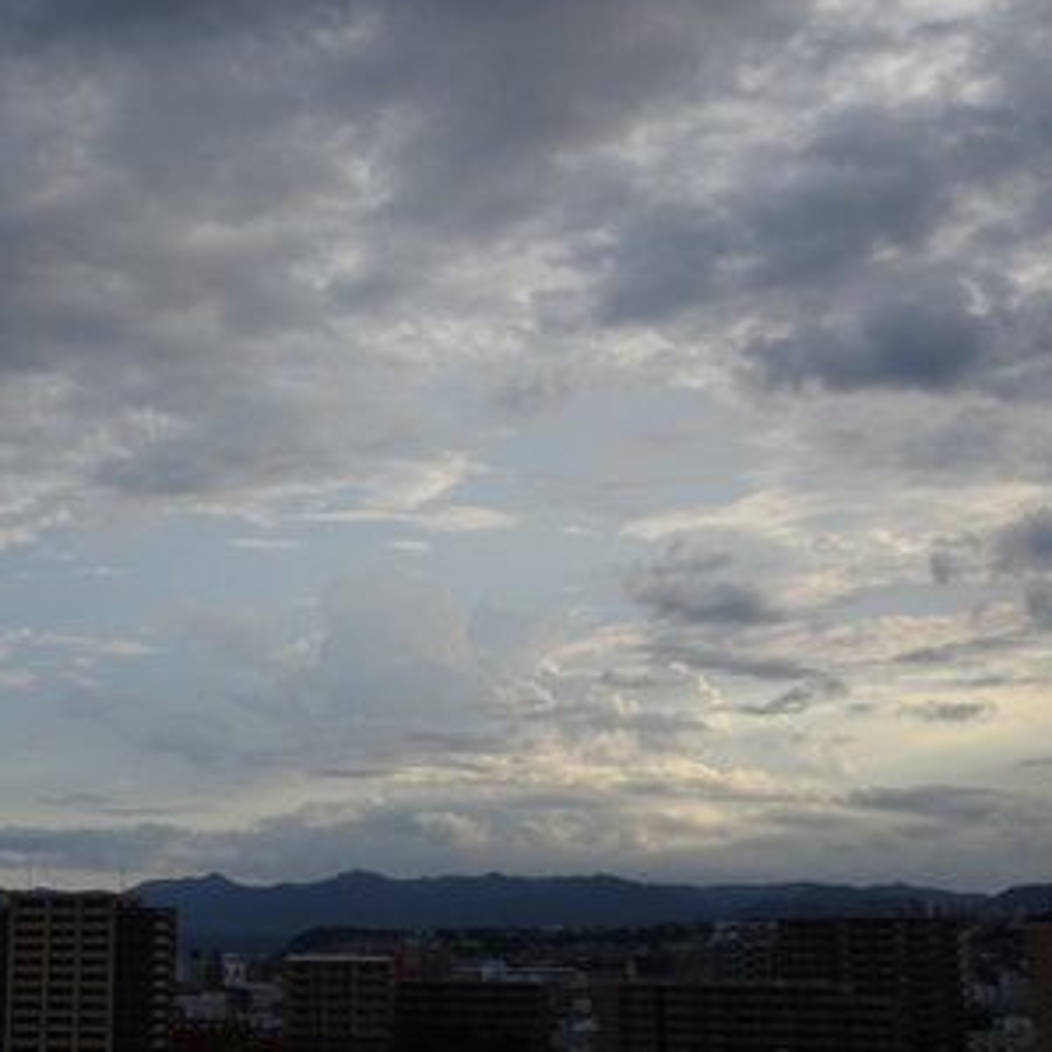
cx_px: 281
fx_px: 1754
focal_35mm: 51
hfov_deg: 32.8
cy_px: 489
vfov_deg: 33.4
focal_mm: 6.17
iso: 80
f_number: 4
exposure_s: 1/640
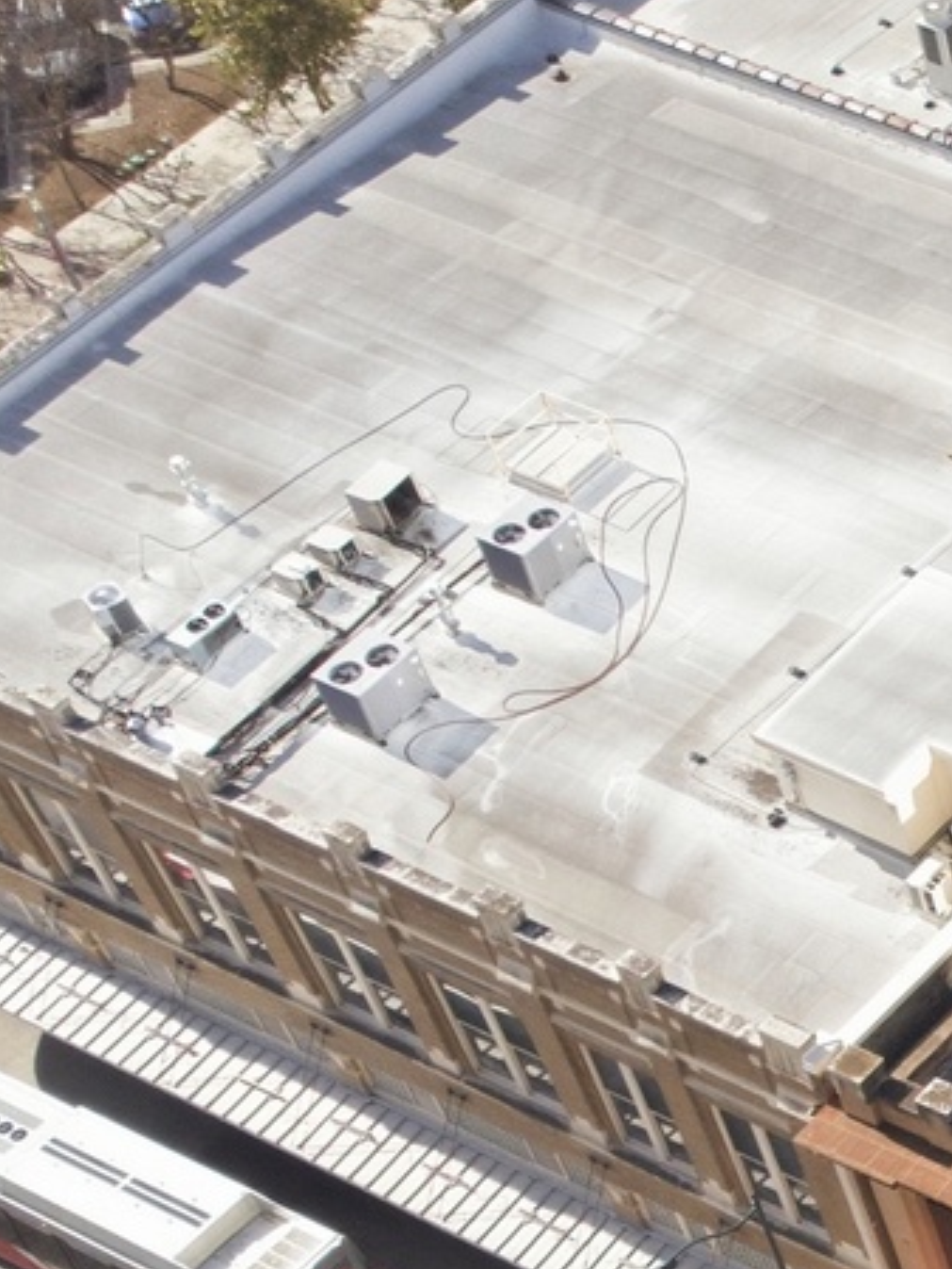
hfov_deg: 16.0
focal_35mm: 77
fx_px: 2822
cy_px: 1365
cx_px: 1749
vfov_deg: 23.9
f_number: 2.8
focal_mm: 4.5
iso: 101
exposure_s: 1/847
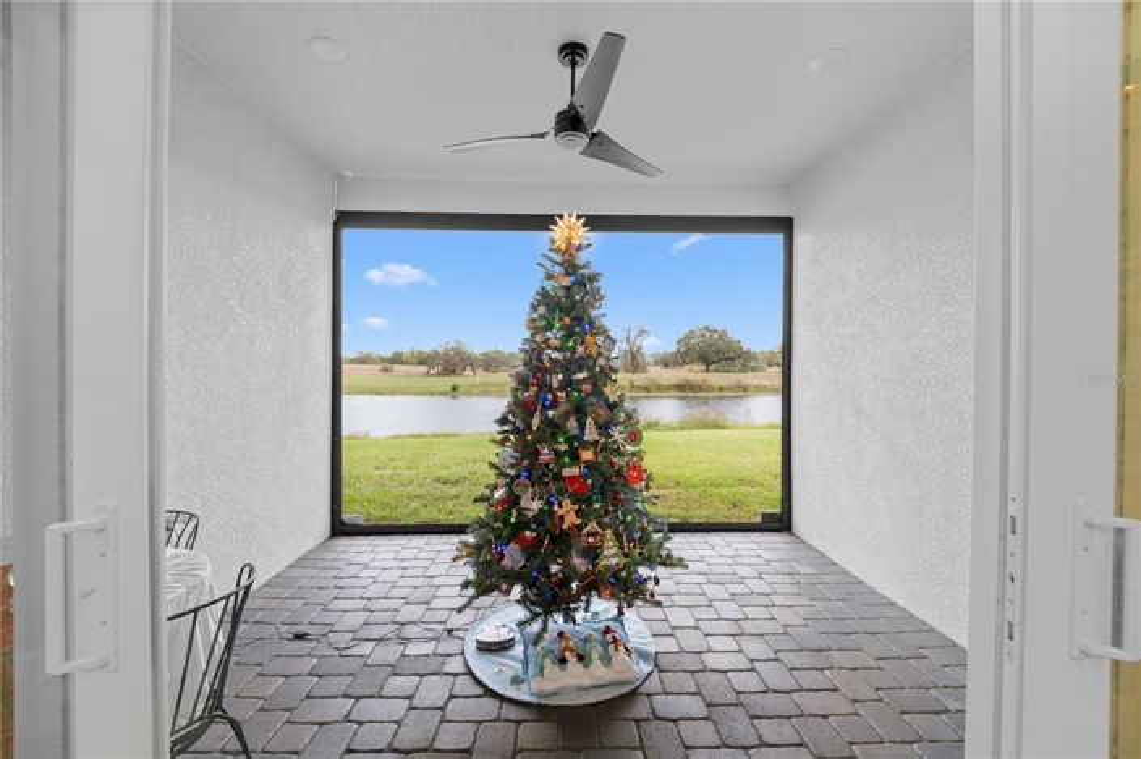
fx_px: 443
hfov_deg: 104.3
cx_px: 570
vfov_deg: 81.1
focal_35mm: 14
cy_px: 380
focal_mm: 14
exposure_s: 1/5
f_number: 9
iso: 100
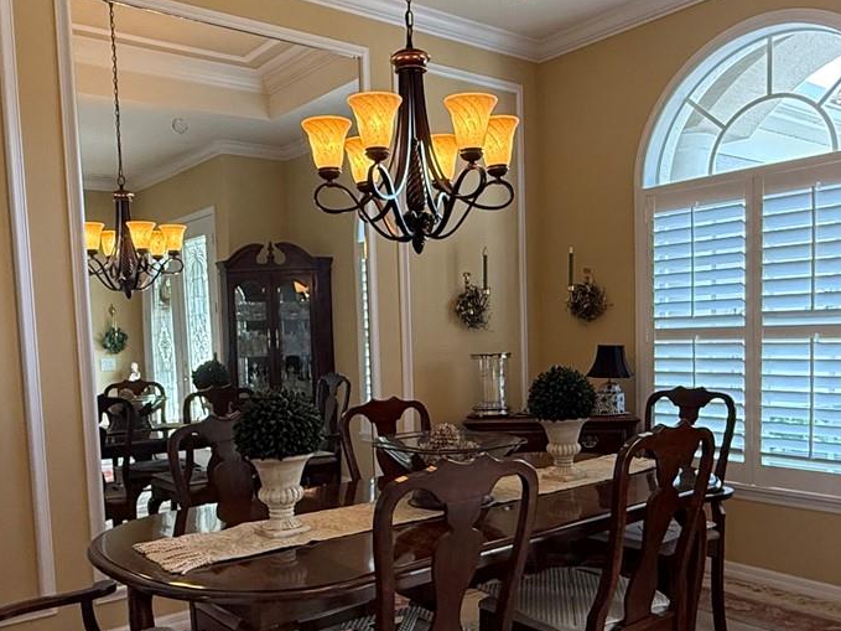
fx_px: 802
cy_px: 402
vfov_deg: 42.5
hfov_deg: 55.4
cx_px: 429
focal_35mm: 33
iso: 400
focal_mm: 2.22
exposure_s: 1/120
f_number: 2.2
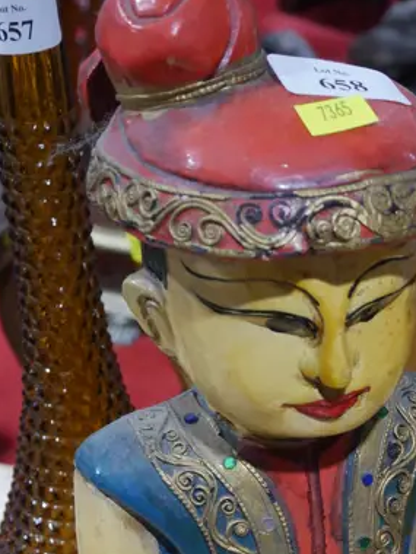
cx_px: 513
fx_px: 1554
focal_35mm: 97
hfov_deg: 14.7
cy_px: 582
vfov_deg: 19.5
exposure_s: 1/60
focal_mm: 18
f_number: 4
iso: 500
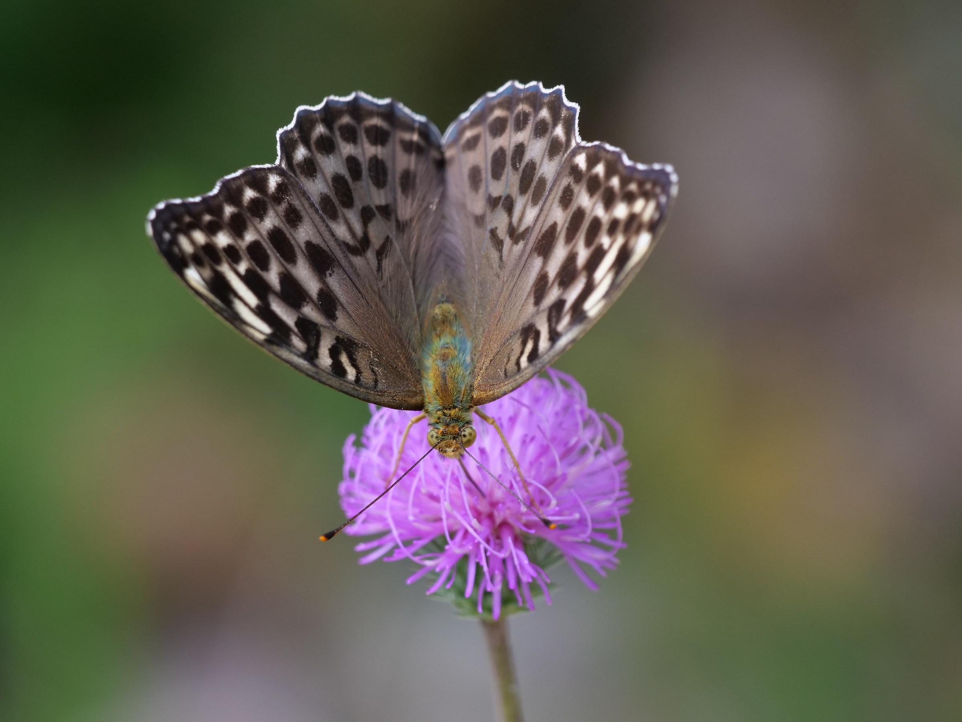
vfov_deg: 1.9
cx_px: 481
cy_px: 361
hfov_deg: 2.5
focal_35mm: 800
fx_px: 22232
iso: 640
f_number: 6.3
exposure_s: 1/160
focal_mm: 400
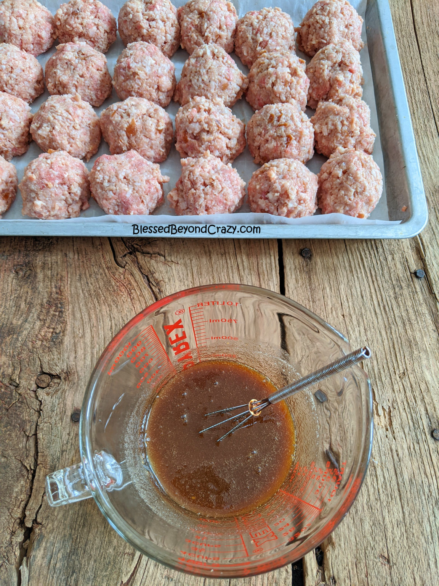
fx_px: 457
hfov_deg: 51.4
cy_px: 293
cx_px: 220
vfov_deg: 65.3
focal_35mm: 27
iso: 83
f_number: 1.8
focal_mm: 4.44
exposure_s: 1/49.9
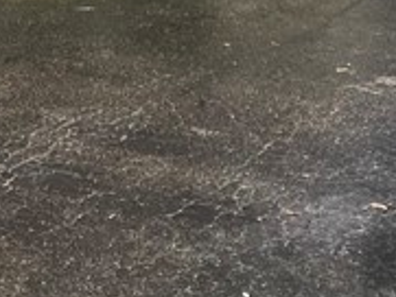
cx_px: -50
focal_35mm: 147
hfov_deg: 13.1
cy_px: -443
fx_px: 1683
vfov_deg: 9.0
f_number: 1.8
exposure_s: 1/122
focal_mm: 4.25
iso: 125
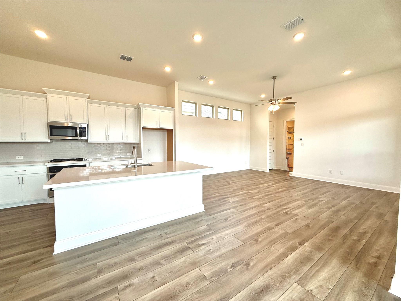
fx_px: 162
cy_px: 150
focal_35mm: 14
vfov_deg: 85.7
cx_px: 200
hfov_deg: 102.1
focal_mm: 2.22
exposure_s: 1/133
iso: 64
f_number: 2.2
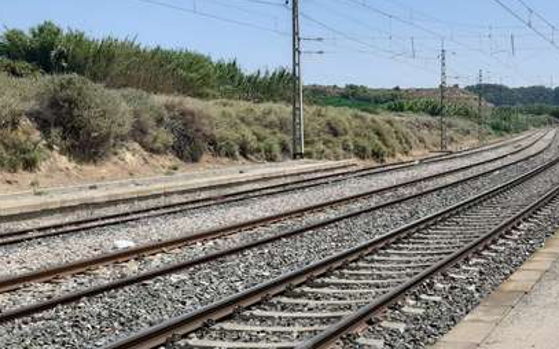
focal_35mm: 52
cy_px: 129
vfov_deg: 24.8
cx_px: 413
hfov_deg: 38.0
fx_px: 792
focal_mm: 3.92
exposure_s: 1/2770
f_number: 1.7
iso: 40
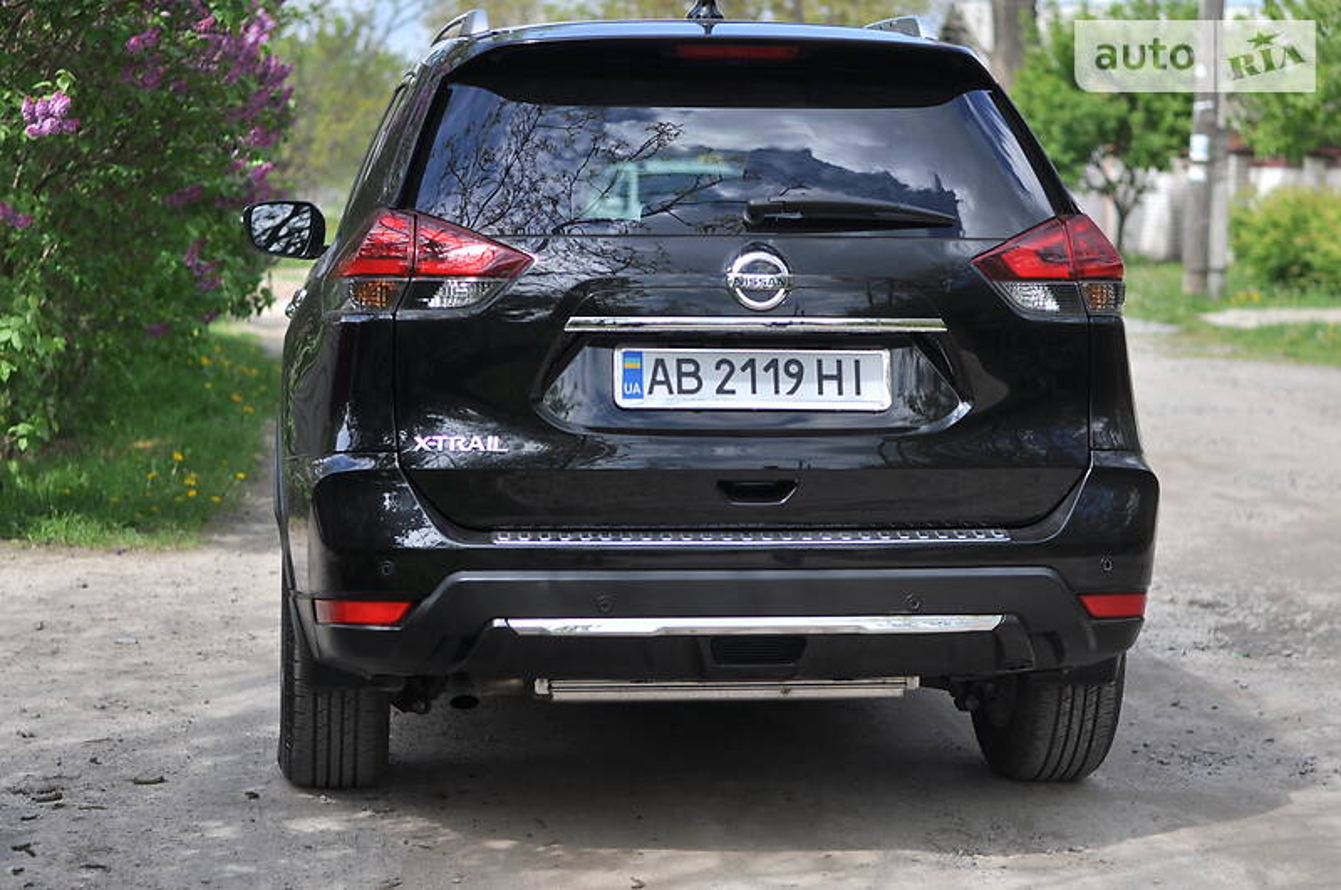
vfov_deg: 18.1
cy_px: 445
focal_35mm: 75
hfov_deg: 27.0
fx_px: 2790
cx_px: 670
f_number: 2.8
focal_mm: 50
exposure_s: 1/4000
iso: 159
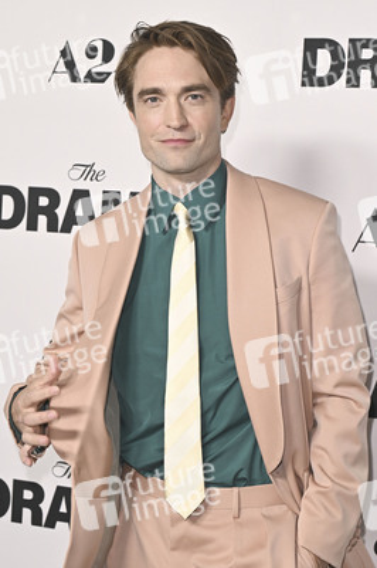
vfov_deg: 25.7
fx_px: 1243
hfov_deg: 17.2
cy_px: 284
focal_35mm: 79
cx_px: 188
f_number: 6.3
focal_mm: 53
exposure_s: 1/320
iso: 1250
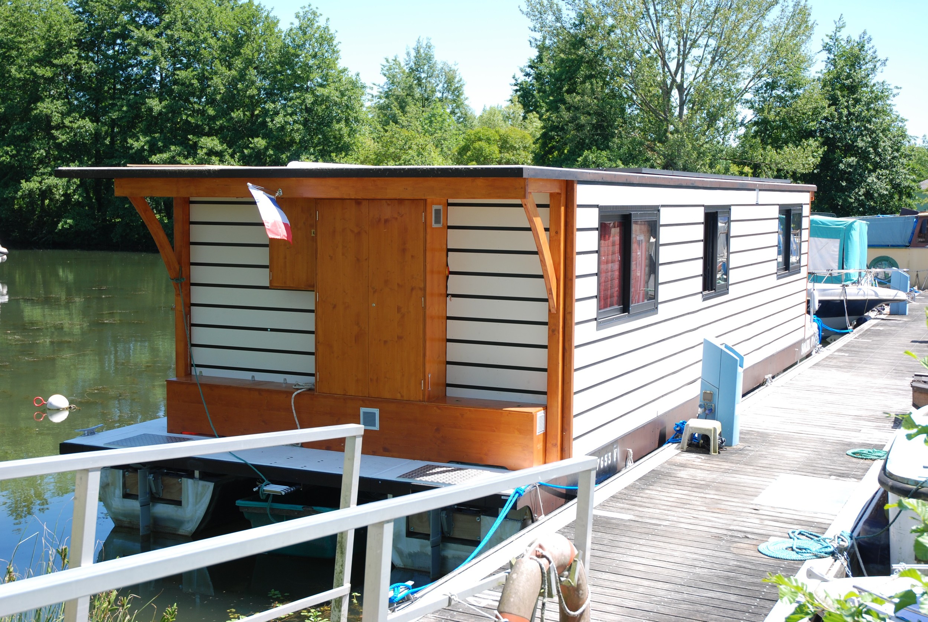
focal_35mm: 51
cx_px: 464
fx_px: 1316
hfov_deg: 38.8
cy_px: 311
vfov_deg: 26.6
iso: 100
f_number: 6.3
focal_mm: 34
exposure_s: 1/160
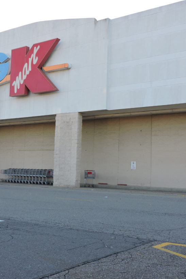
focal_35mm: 49
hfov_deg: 27.4
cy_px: 141
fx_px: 380
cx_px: 62
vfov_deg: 40.3
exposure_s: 1/160
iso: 100
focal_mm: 6.2
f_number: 3.3
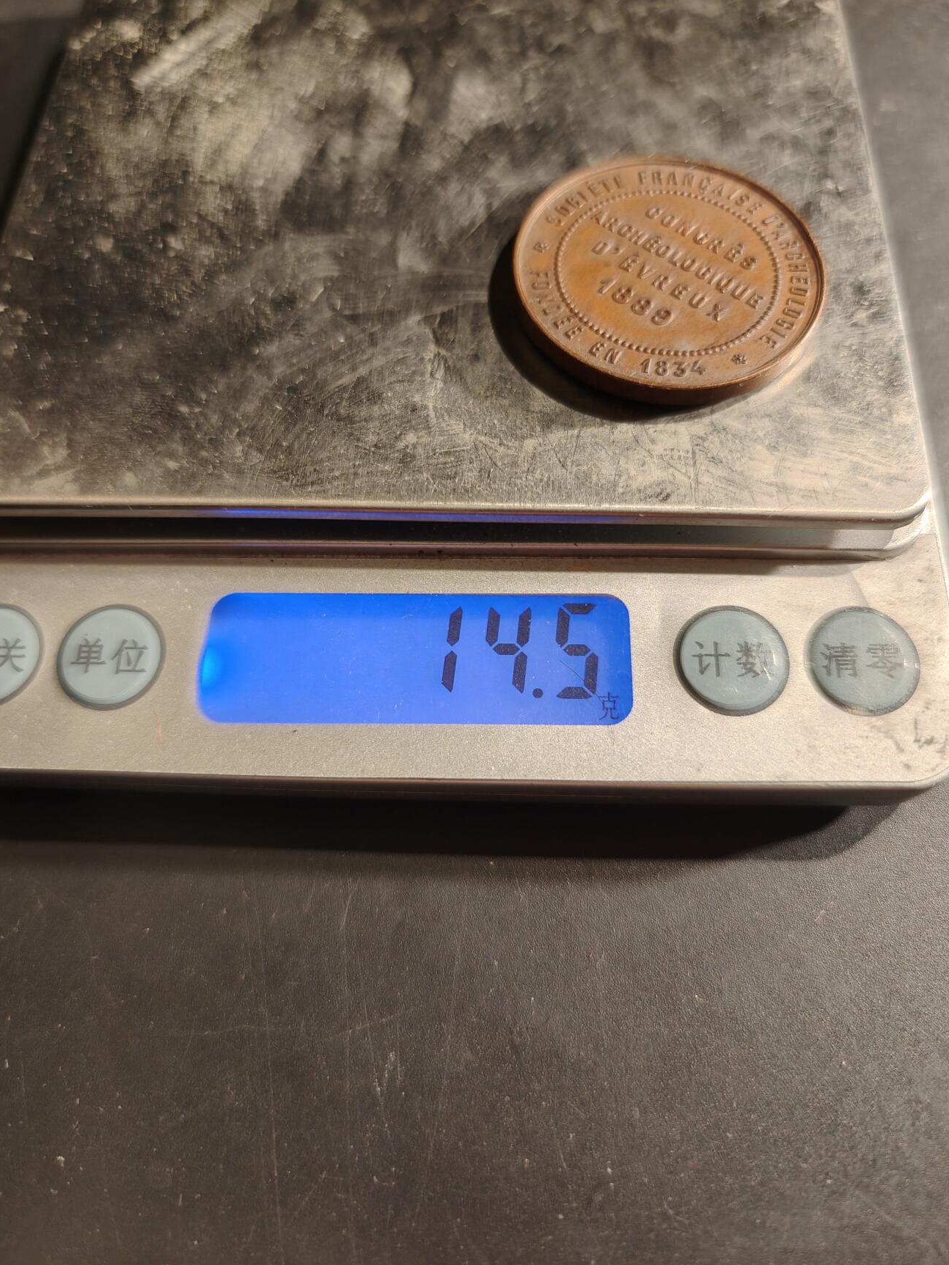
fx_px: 877
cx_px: 482
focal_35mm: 24
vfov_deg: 71.6
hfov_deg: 56.8
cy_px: 612
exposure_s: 1/189
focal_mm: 6.06
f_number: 1.6
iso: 250
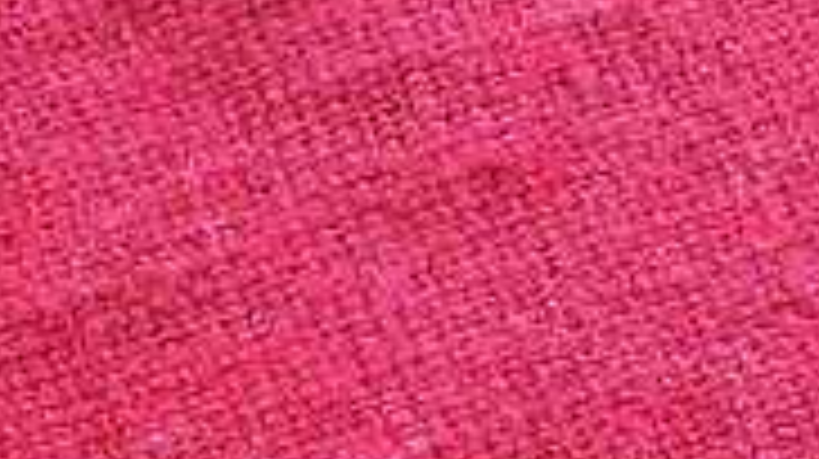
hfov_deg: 11.7
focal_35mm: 178
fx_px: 3862
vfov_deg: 6.0
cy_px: 1678
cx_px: -333
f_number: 2.2
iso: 100
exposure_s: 1/30
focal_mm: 4.2
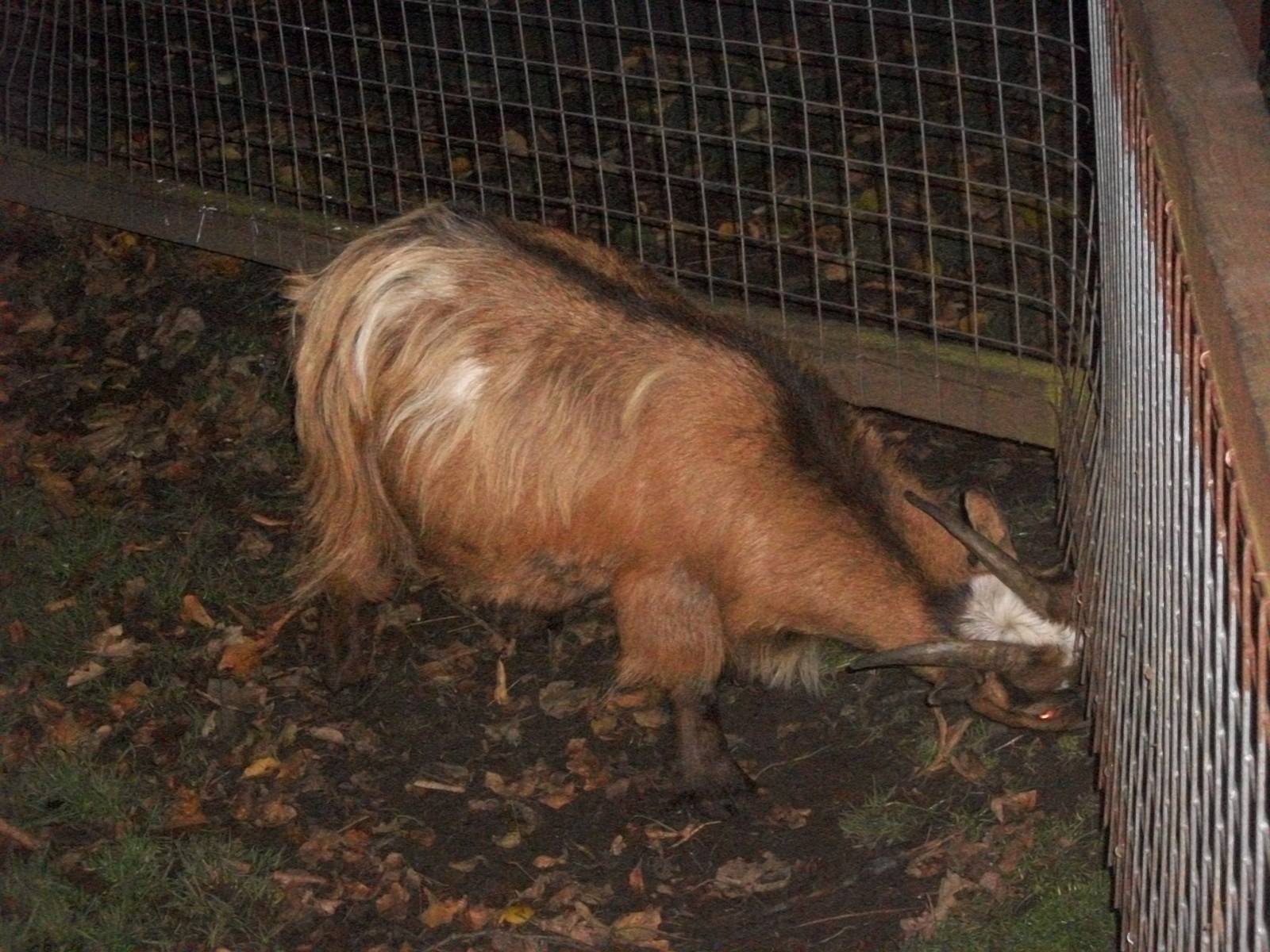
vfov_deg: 19.1
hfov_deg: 25.3
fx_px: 2825
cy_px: 476
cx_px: 635
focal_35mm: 77
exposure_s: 1/500
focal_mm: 13.7
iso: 800
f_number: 4.6
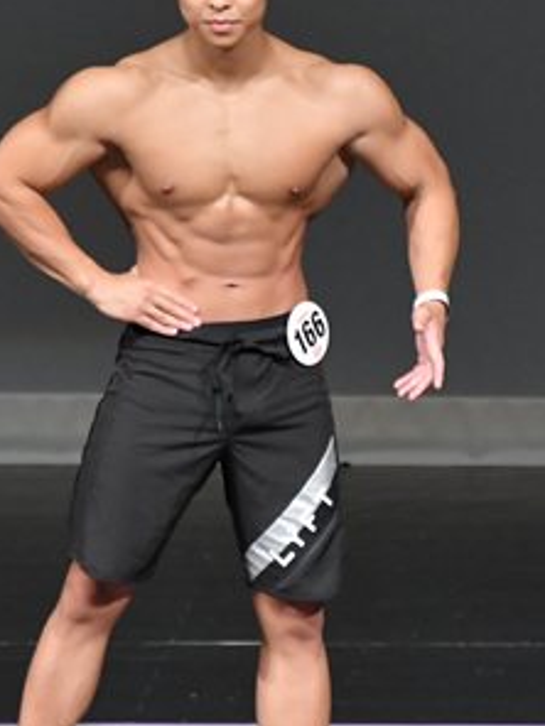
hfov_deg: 1.6
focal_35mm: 945
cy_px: 348
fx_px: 19838
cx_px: 458
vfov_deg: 2.1
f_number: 5.6
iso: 4000
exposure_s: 1/400
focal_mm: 250
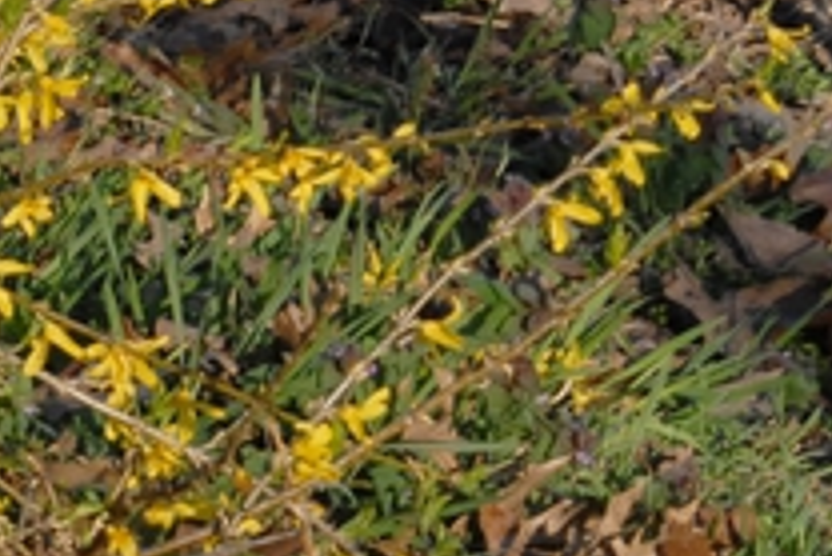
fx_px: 11956
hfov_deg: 3.9
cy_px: 98
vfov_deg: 2.7
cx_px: -1212
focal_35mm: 517
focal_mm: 70
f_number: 9
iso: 400
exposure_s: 1/320
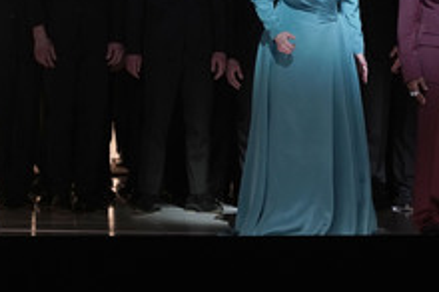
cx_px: 346
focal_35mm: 330
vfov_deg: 4.1
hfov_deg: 6.2
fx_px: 4018
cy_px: 14
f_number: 5.6
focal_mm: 161
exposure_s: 1/125
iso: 2500
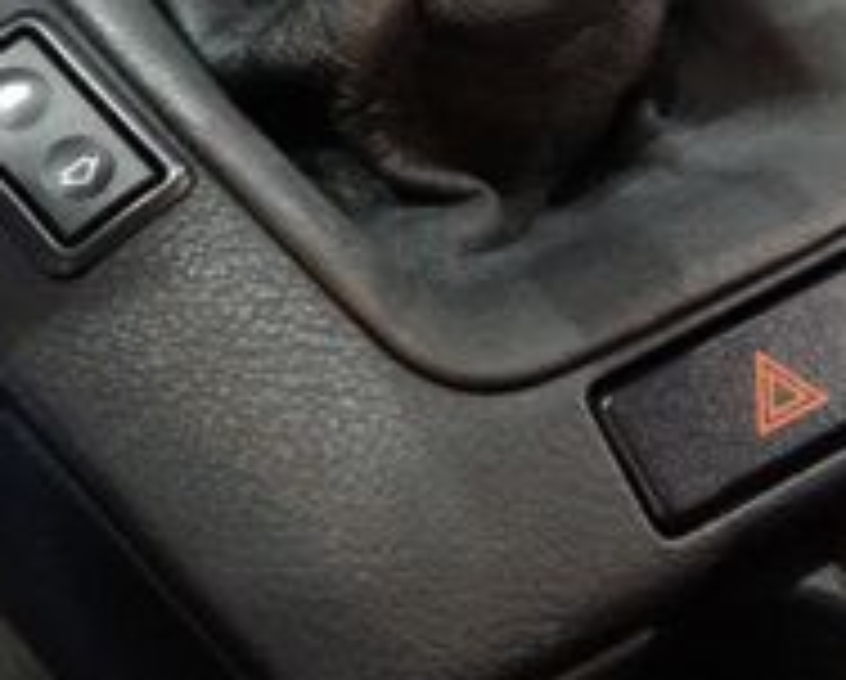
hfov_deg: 16.3
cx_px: 324
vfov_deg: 12.8
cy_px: -131
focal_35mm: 118
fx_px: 2959
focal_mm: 37
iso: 10000
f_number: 4
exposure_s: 1/30
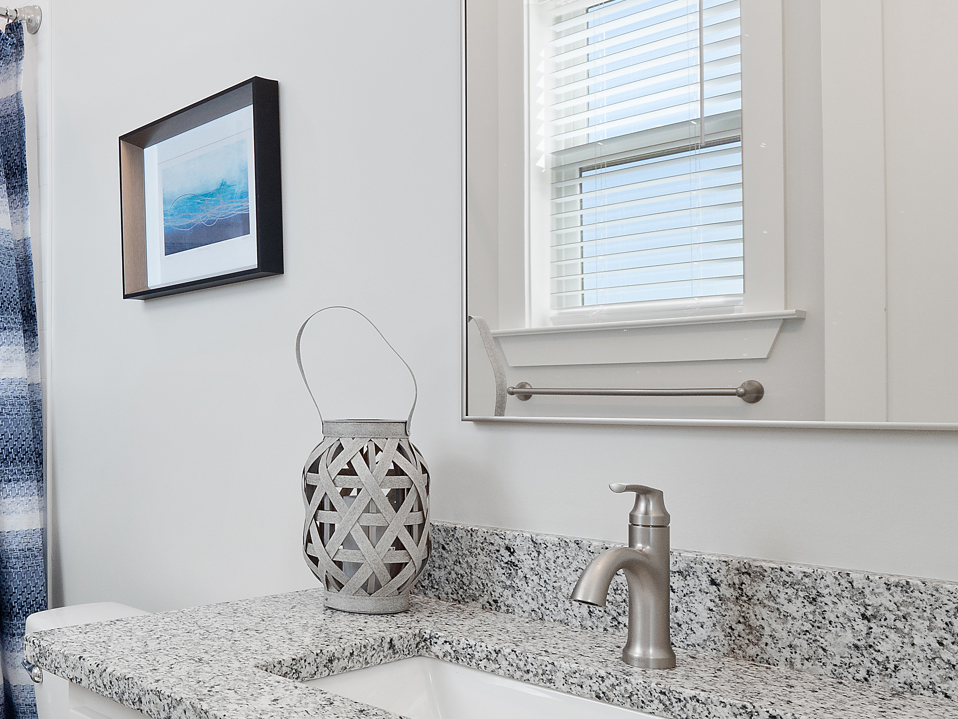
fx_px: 996
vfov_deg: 39.5
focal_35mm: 36
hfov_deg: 46.8
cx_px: 113
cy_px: 434
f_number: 5.6
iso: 200
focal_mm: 9
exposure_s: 1/40
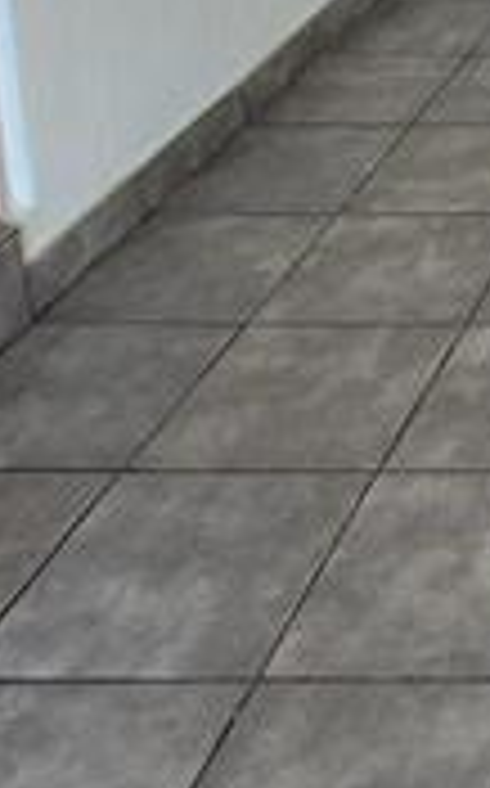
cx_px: 989
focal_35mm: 63
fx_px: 1349
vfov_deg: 26.9
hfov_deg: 15.9
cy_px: -257
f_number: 2.2
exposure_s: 1/50
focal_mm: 2.2
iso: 125
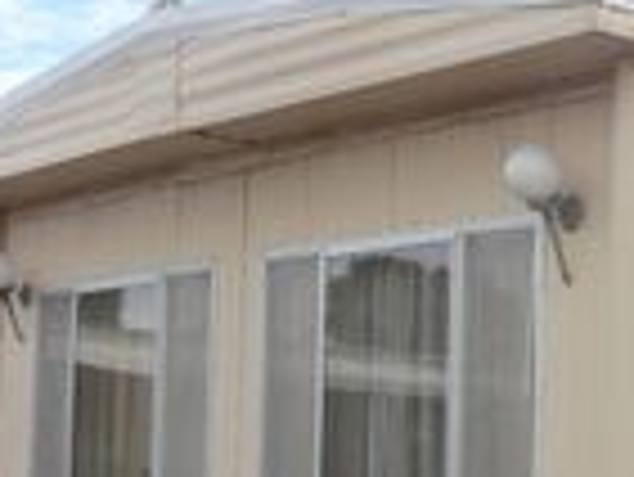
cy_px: 412
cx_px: 931
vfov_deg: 17.2
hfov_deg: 20.1
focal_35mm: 85
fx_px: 1558
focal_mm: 4.1
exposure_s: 1/250
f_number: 3.5
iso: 80
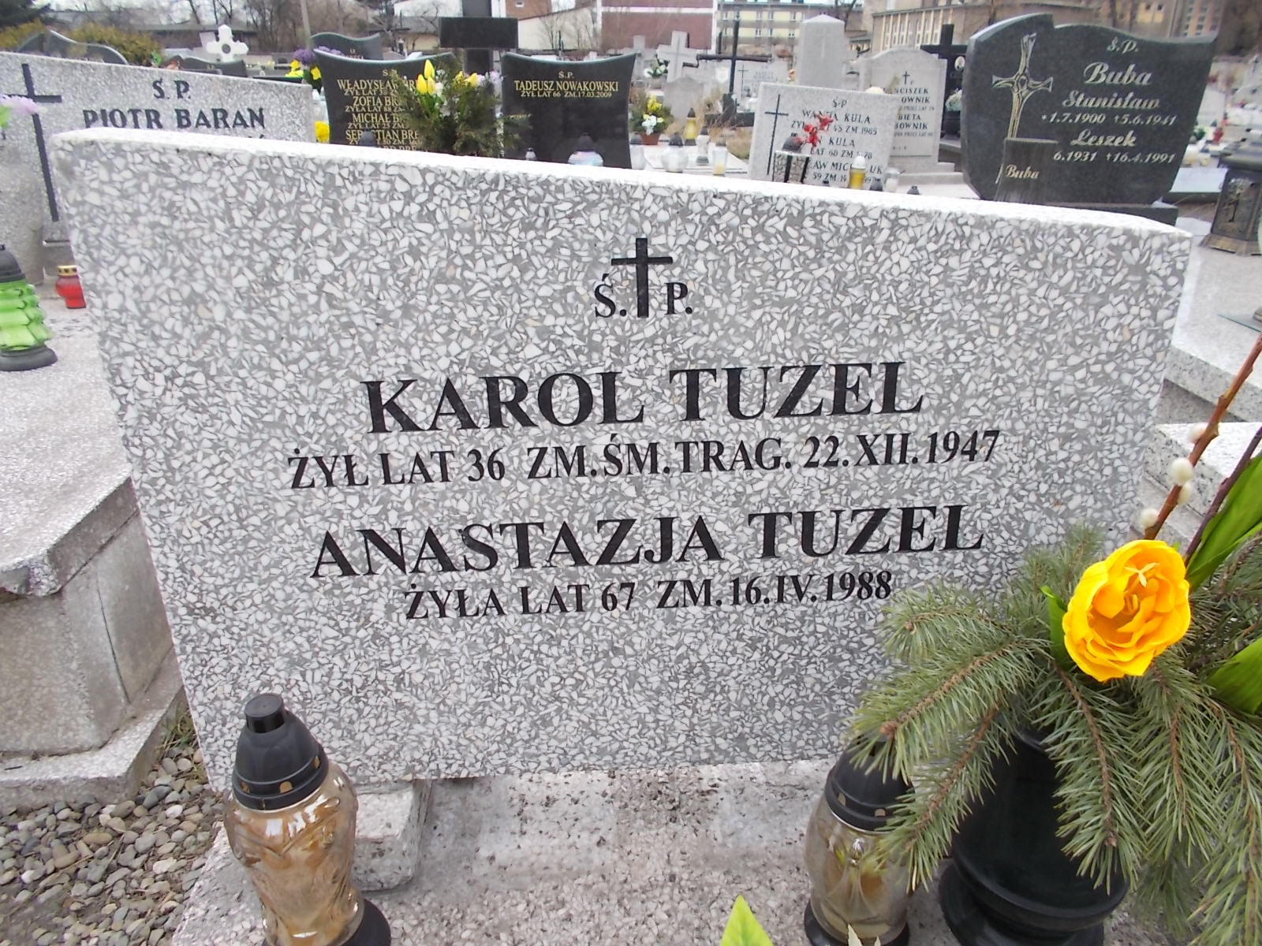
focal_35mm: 26
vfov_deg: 53.1
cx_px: 631
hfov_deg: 67.3
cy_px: 473
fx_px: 948
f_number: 3.2
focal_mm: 4.6
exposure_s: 1/400
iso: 80
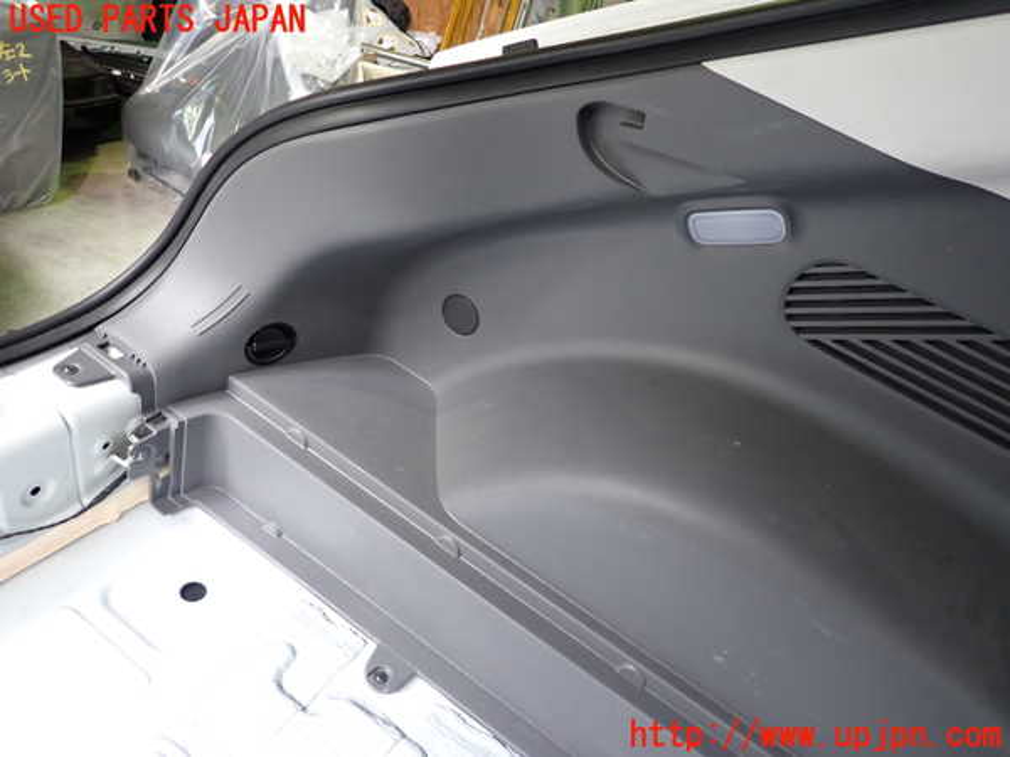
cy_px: 378
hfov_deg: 69.4
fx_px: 729
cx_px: 505
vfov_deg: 54.9
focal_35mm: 25
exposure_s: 1/30
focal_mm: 4.5
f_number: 2
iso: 250
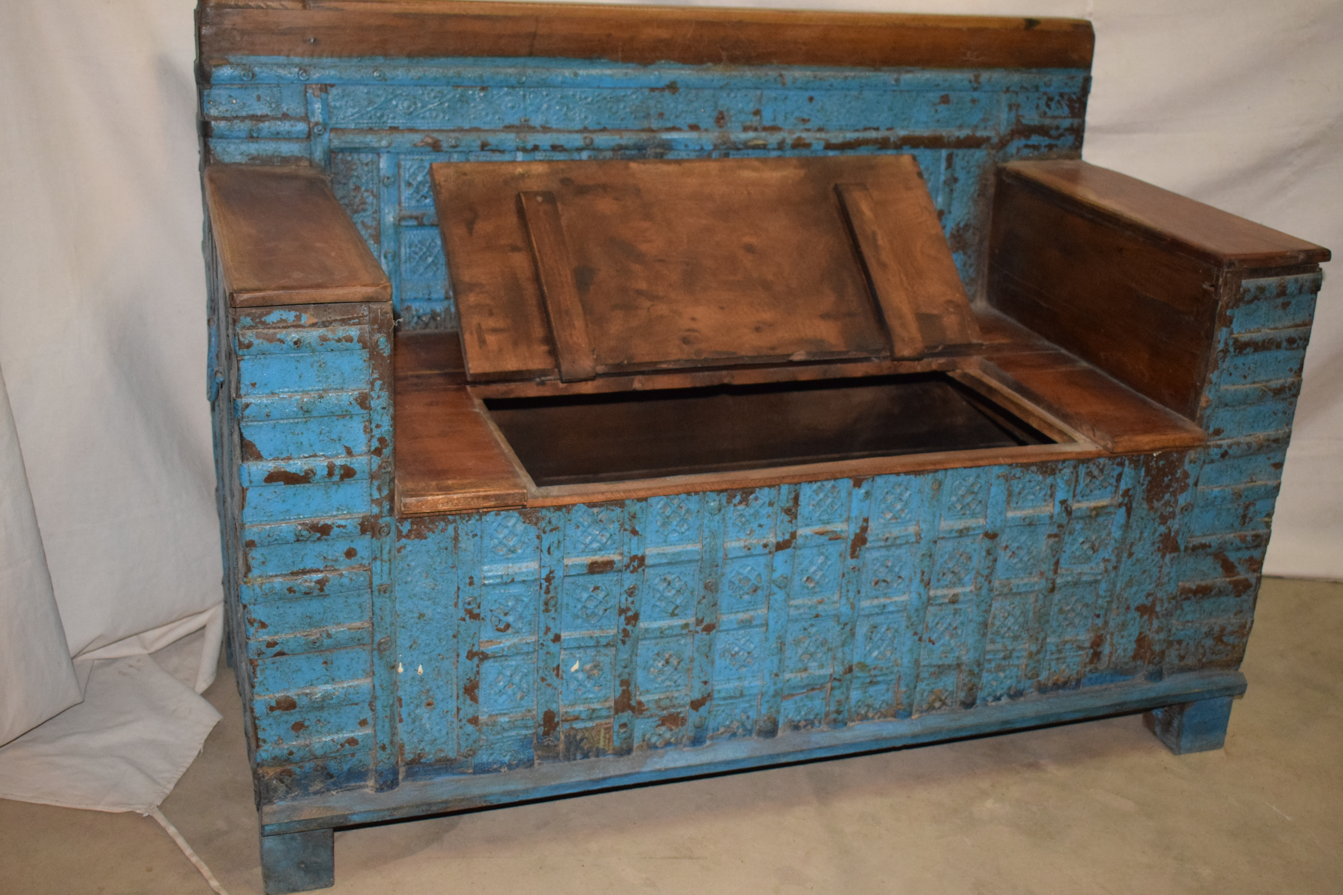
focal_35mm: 41
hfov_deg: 47.4
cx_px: 678
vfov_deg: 32.6
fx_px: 1529
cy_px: 428
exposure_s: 1/60
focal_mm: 26
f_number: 4
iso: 3200
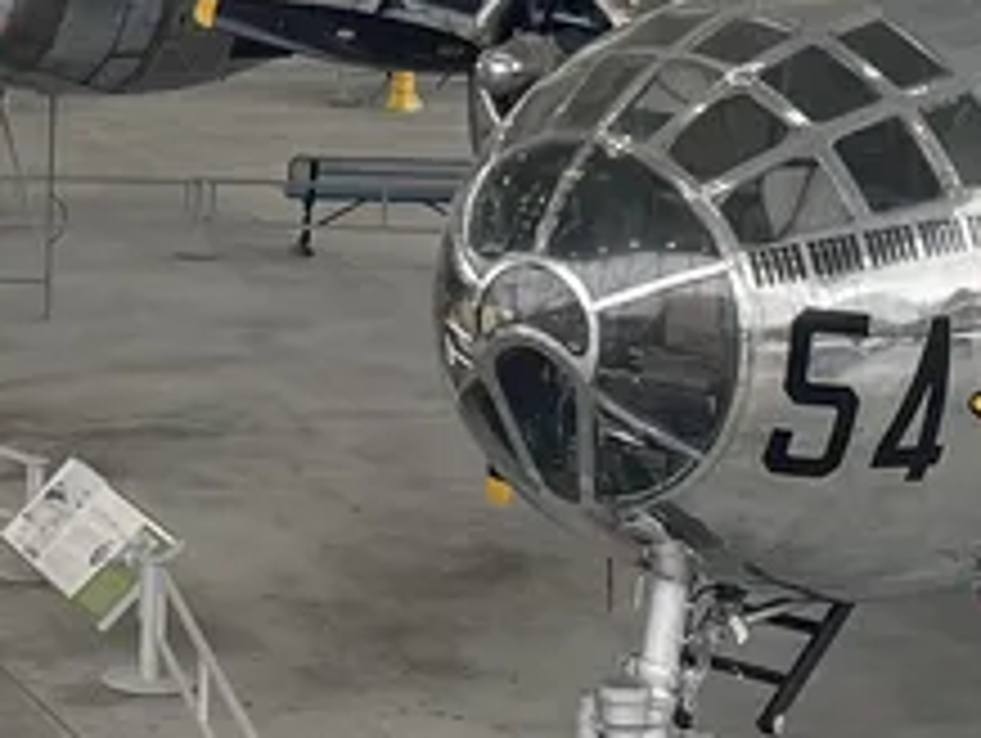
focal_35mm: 143
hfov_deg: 13.6
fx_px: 4057
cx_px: 54
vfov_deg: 10.0
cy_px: -423
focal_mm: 4.2
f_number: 1.6
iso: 40
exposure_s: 1/121
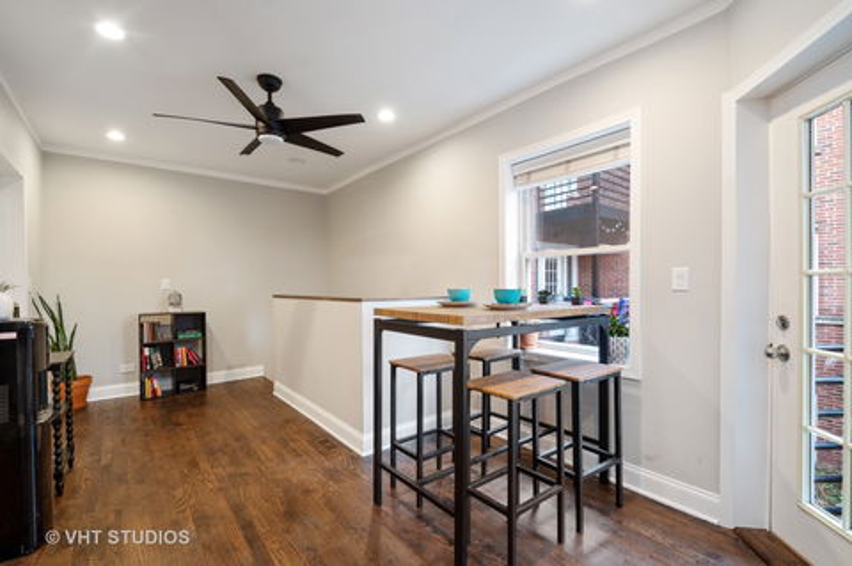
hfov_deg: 100.4
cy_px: 283
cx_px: 426
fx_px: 355
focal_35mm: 15
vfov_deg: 77.2
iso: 100
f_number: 11
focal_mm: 10
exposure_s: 1.3
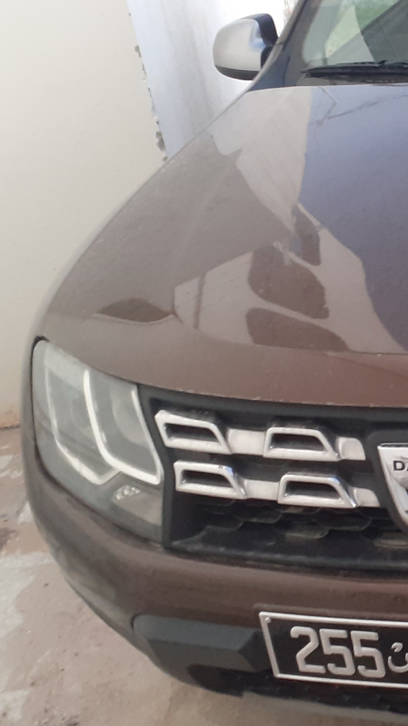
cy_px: 351
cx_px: 601
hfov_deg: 16.9
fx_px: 1250
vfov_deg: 32.4
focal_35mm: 65
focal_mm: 3.6
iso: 160
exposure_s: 1/50
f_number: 1.9
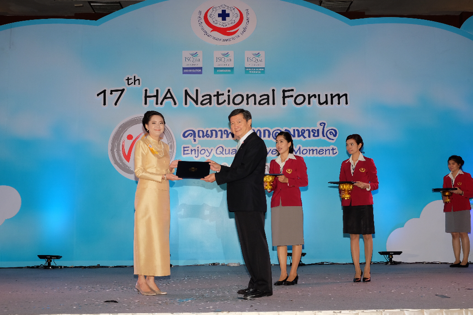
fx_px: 565
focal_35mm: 43
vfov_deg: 31.2
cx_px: 236
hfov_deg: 45.4
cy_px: 158
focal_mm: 28.9
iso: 800
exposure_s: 1/160
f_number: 5.6
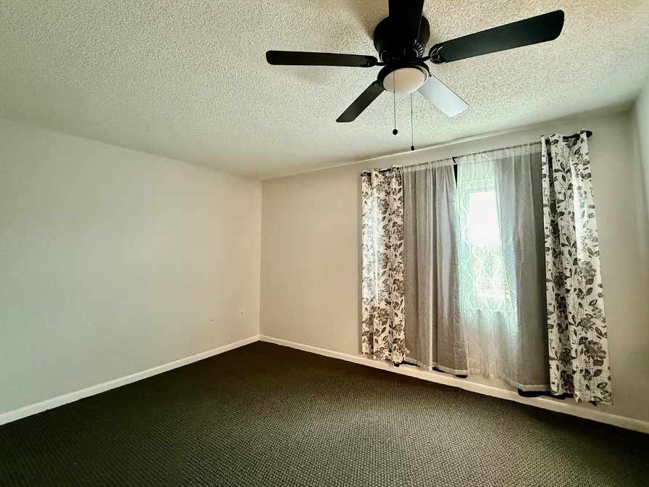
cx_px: 348
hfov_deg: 94.3
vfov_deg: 78.0
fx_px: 300
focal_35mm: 16
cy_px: 225
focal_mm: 2.22
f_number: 2.2
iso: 800
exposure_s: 1/60
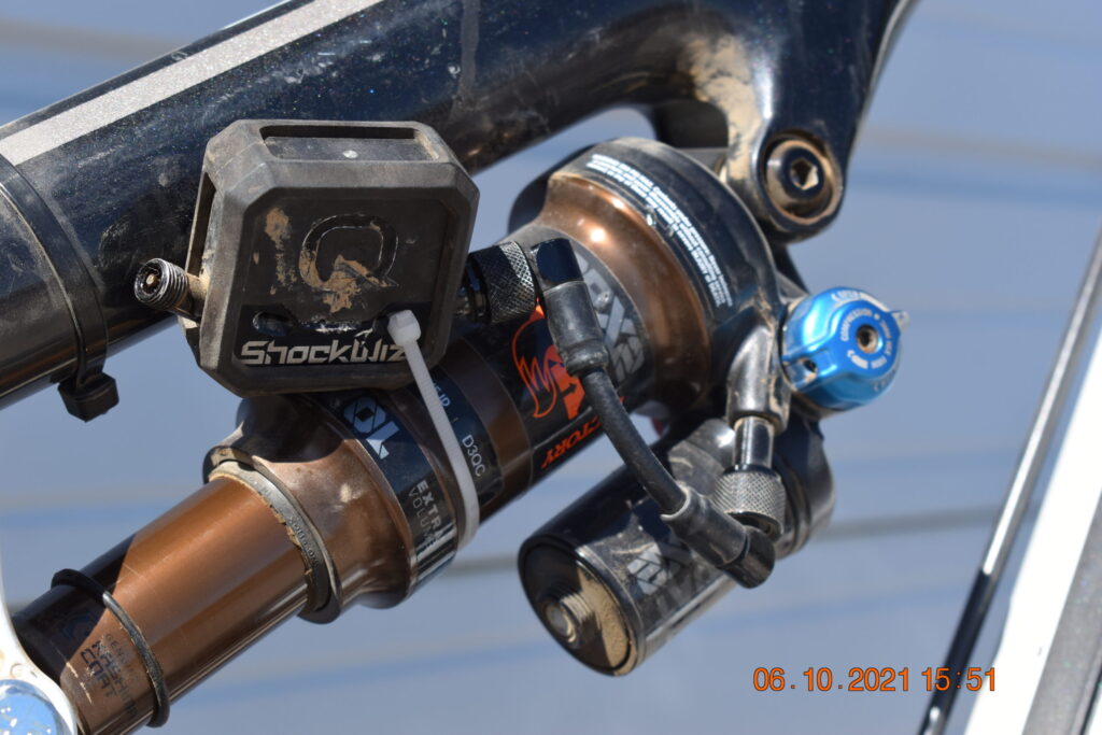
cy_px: 368
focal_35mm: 82
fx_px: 2526
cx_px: 551
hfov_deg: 24.6
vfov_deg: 16.6
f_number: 8
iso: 180
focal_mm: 55
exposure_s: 1/250
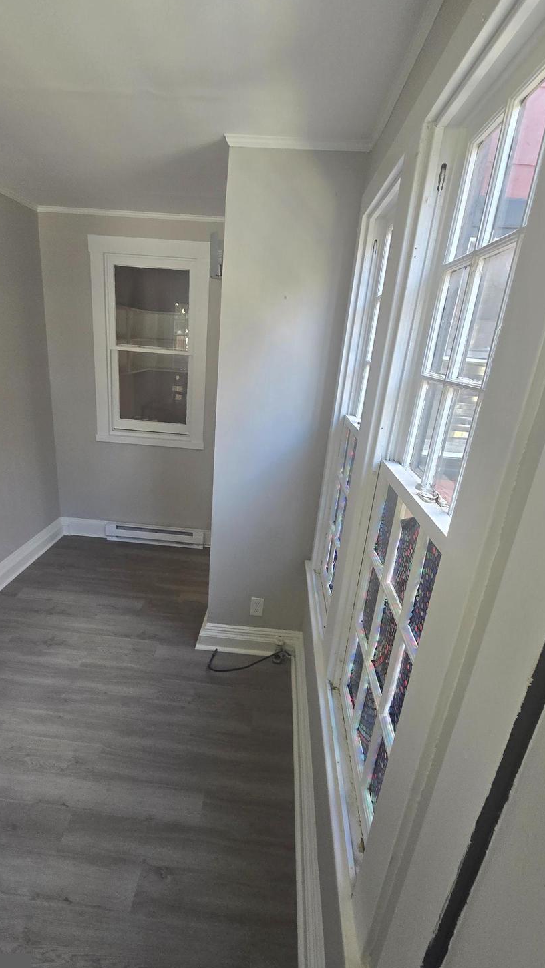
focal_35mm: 15
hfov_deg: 70.4
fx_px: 385
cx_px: 249
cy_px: 495
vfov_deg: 103.0
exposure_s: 1/60
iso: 125
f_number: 2.2
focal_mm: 2.2
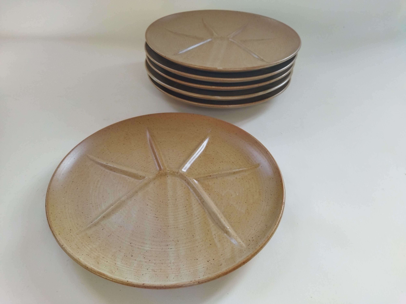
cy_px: 152
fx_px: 317
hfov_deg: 65.3
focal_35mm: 27
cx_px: 203
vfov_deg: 51.4
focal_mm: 4.71
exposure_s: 1/100
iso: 116
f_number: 1.79
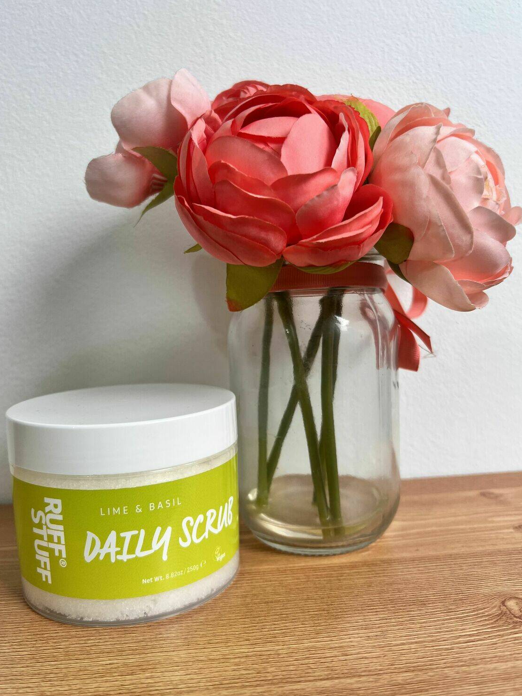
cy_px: 358
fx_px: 563
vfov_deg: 63.4
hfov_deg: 49.7
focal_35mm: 28
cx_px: 248
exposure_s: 1/100
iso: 40
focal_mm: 5.7
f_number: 1.5
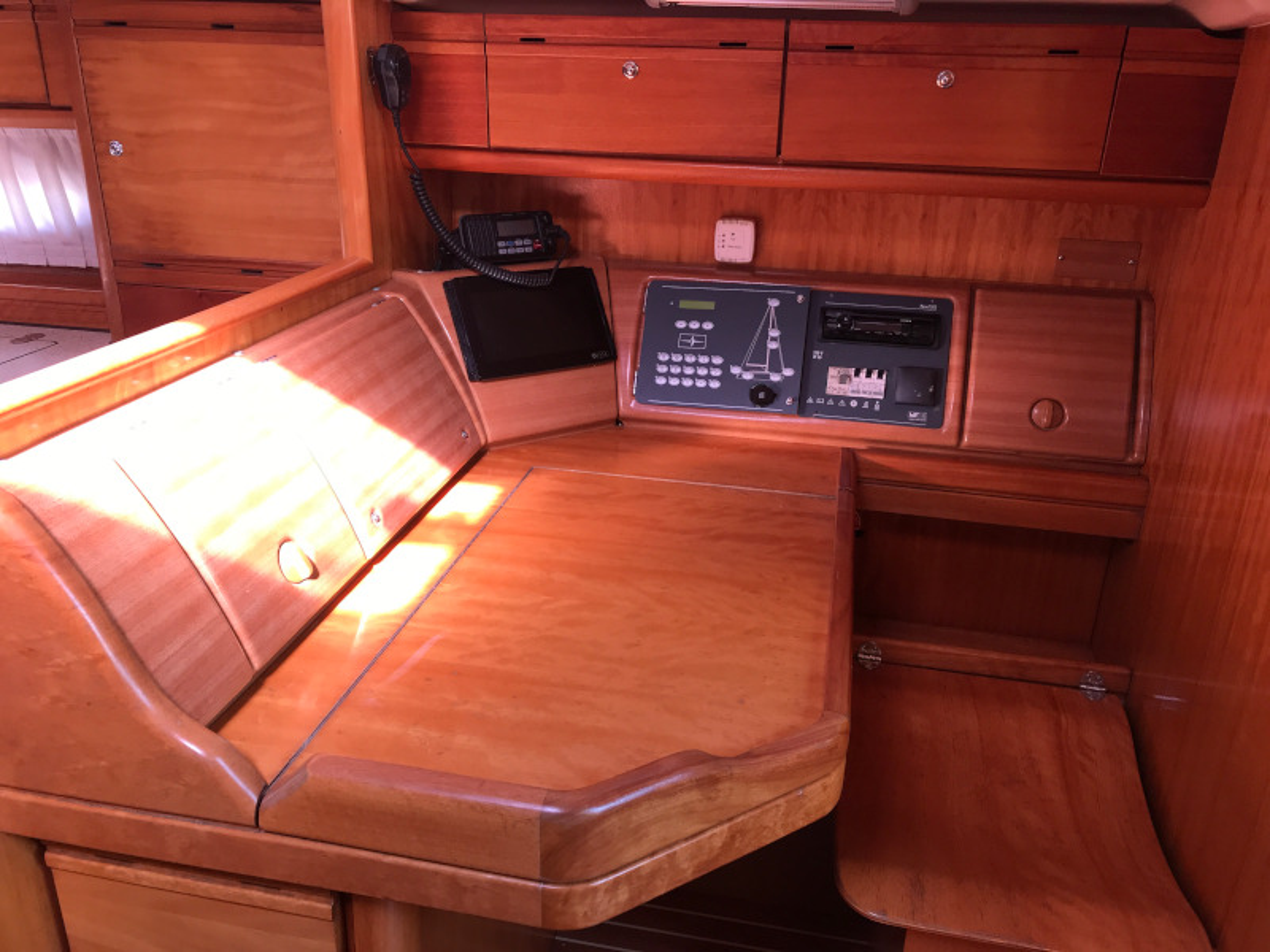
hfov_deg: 63.4
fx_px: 1027
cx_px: 635
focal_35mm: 28
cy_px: 476
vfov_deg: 49.7
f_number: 1.8
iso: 32
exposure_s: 1/47
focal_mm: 3.99
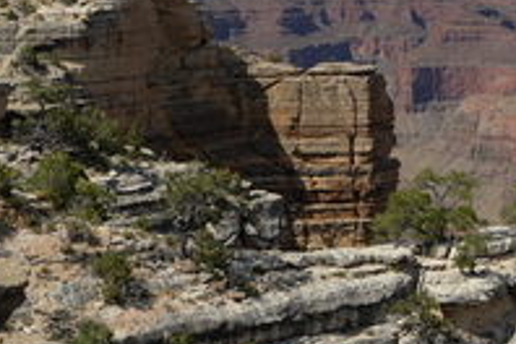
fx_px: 2336
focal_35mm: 163
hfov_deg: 12.5
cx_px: 480
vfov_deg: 8.4
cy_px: 72
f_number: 5.6
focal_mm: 70
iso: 100
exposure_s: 1/400
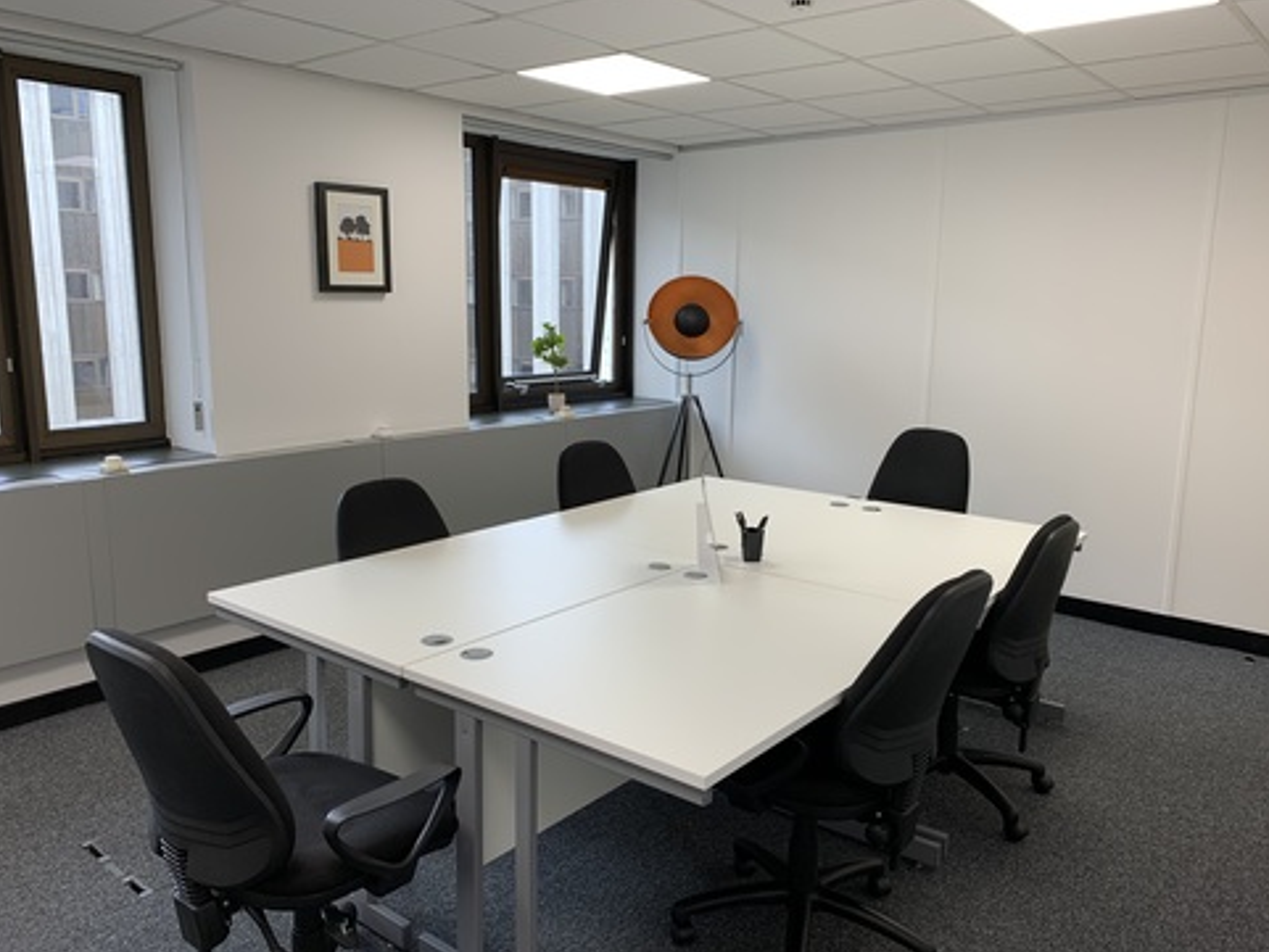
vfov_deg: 51.4
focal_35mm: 27
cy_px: 481
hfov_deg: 65.3
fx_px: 990
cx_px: 633
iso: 50
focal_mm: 4.25
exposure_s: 1/100
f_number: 1.8
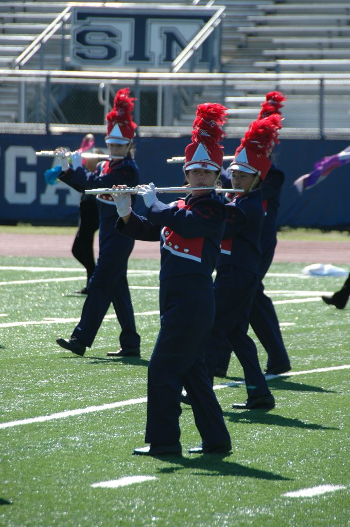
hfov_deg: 4.6
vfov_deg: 6.9
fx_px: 4387
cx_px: 175
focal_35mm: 300
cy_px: 264
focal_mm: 200
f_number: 5.6
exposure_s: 1/500
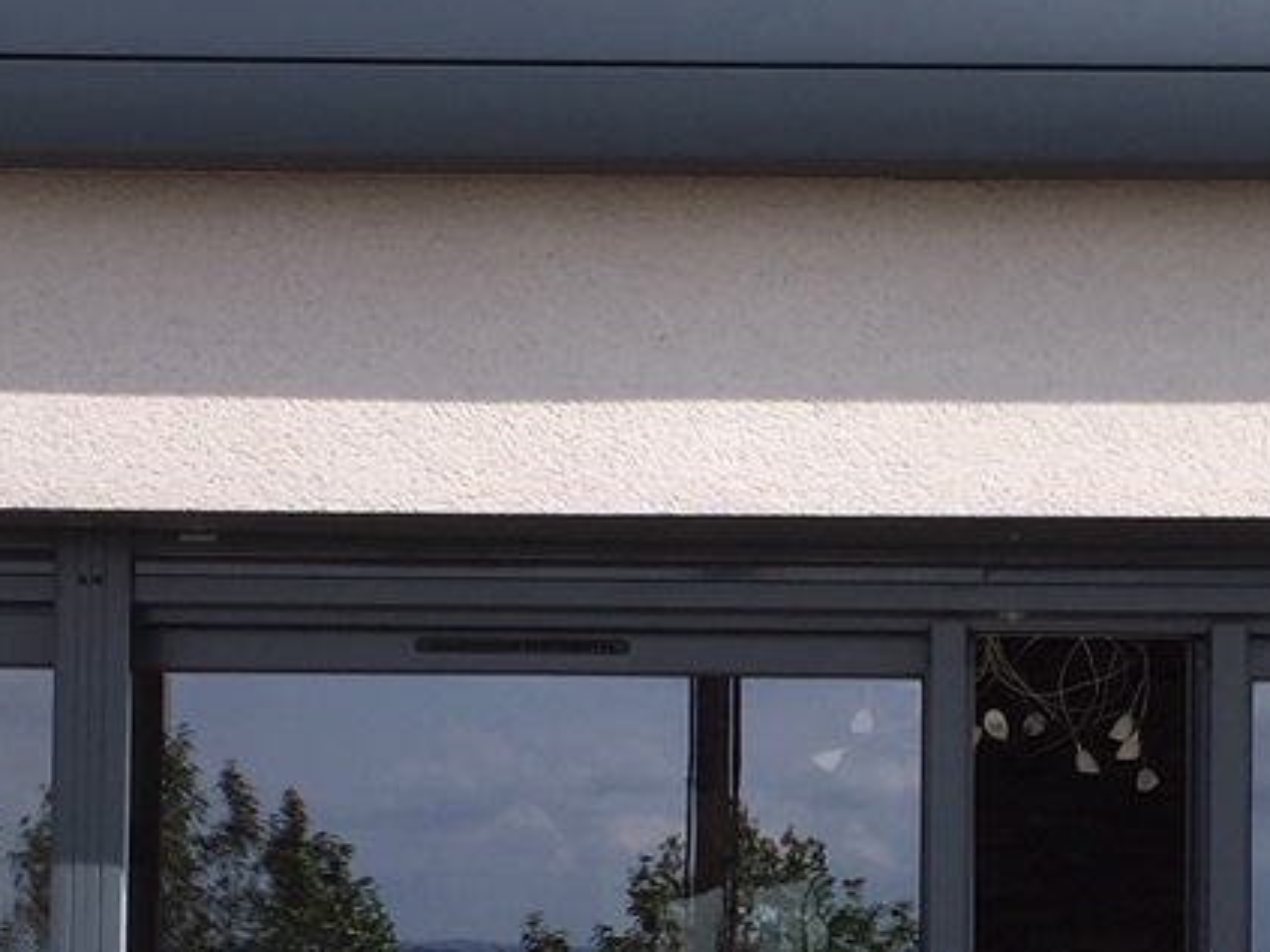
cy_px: 817
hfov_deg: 17.5
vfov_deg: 13.1
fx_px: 4108
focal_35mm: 112
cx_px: 976
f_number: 2.2
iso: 32
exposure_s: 1/1464
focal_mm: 4.15
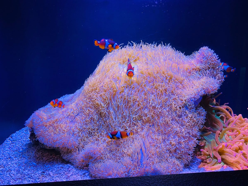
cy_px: 93
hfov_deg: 67.3
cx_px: 124
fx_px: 186
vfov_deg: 53.1
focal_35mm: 26
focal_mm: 4.25
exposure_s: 1/84
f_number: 1.8
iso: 125
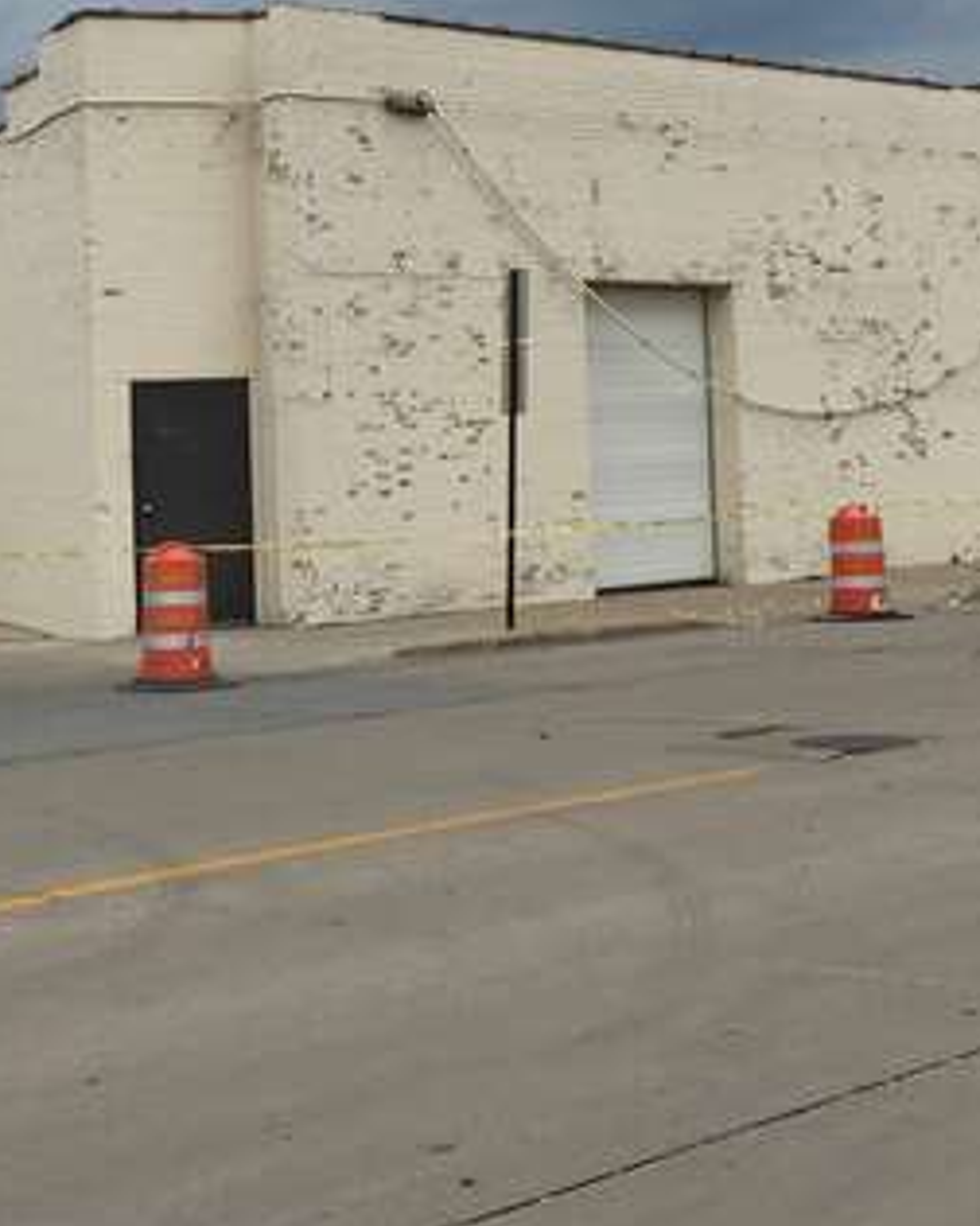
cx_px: 198
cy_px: 257
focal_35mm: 72
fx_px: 2610
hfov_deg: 21.0
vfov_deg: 26.0
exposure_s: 1/1709
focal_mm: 4.15
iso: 25
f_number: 2.2
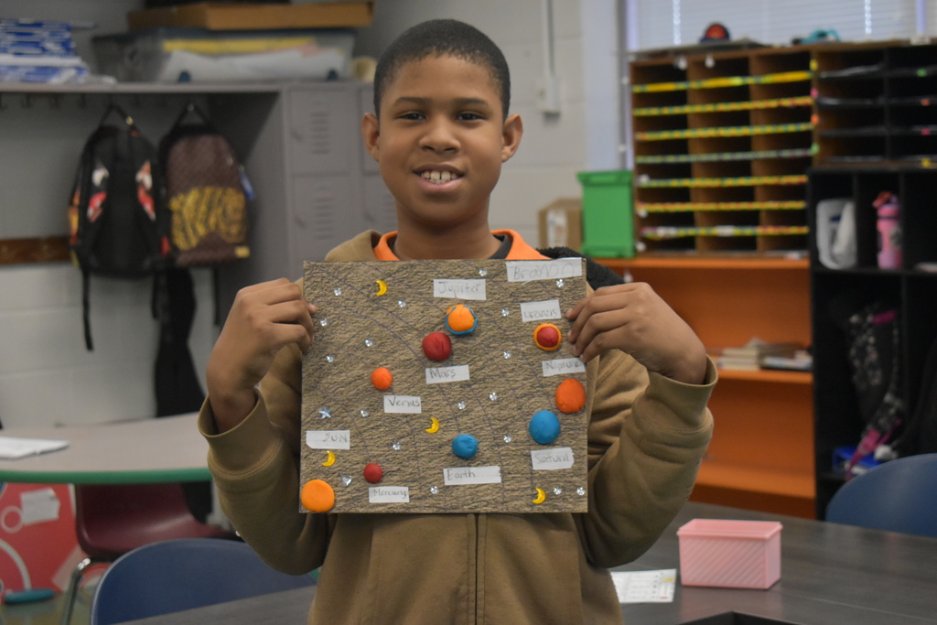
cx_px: 468
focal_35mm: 72
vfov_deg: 18.9
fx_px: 1874
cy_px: 312
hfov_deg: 28.1
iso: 2500
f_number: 5.3
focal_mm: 48
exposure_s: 1/125
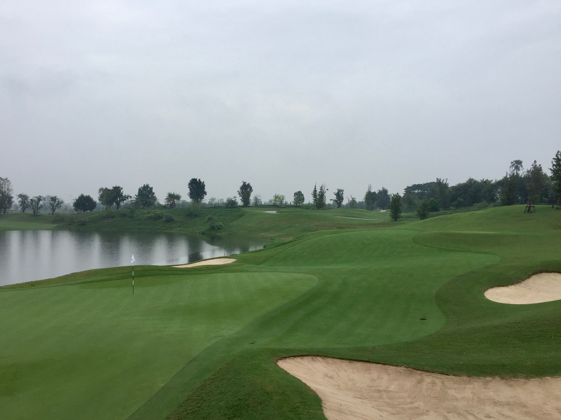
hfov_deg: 60.0
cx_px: 281
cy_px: 210
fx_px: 486
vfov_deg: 46.8
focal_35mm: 30
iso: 32
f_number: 2.2
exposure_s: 1/1236
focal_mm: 4.15
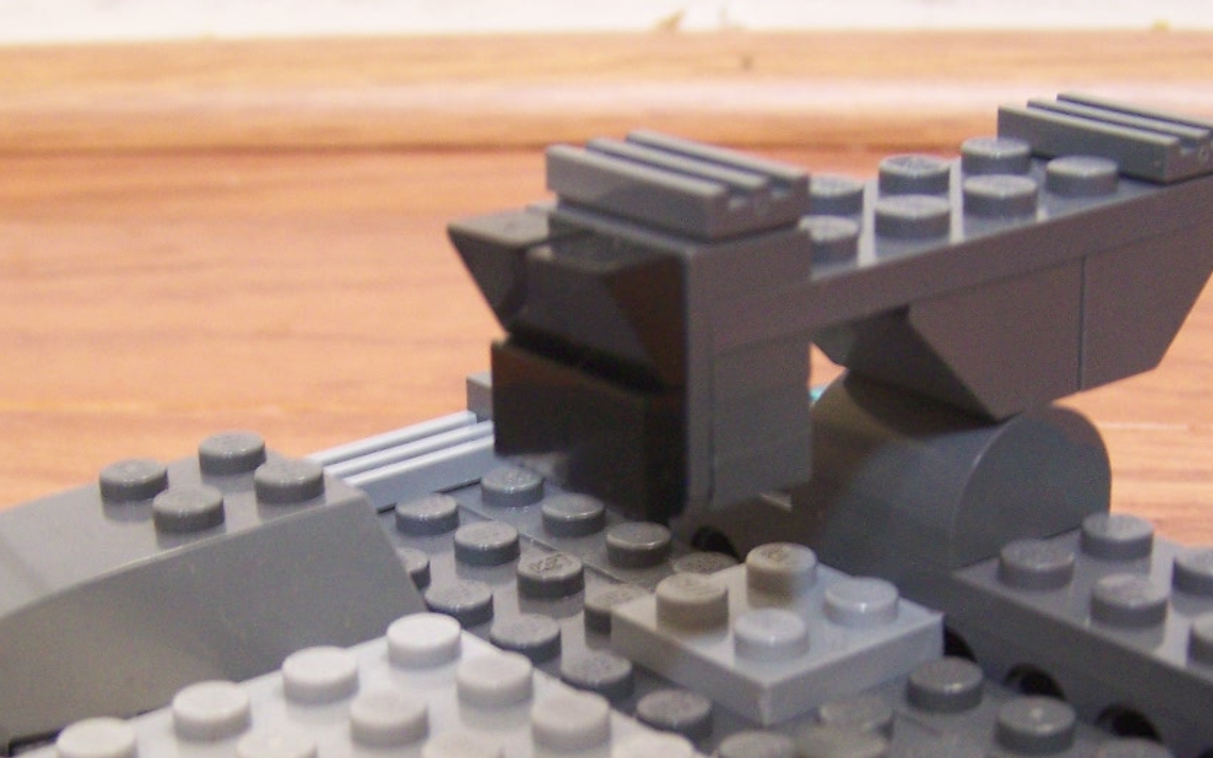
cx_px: 614
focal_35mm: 72
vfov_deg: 17.9
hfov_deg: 28.6
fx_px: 2380
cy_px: 658
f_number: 2.8
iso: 160
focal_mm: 6.3
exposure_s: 1/8
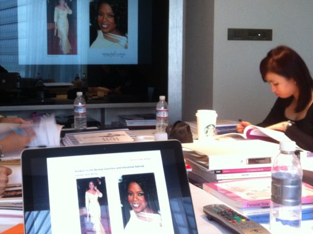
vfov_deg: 27.3
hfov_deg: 35.8
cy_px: 82
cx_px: 103
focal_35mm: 53
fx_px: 479
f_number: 2.8
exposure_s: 1/15
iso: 200
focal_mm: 3.85
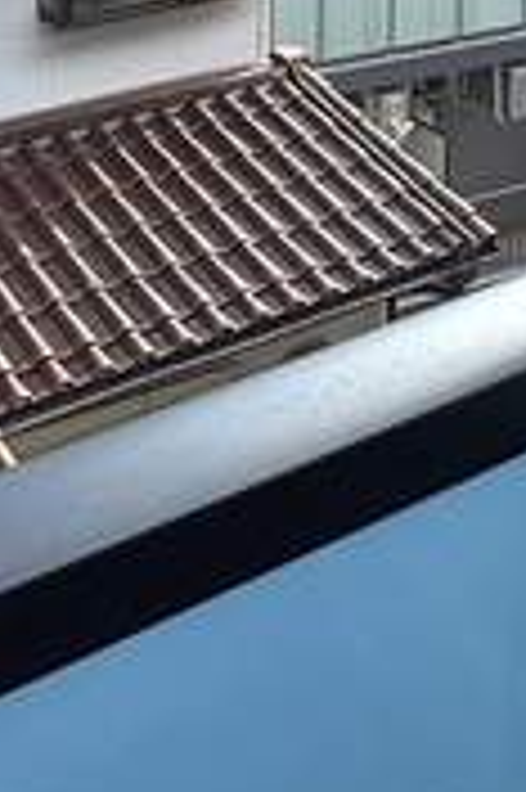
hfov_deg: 19.7
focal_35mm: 58
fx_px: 1274
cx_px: -301
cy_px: -344
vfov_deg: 26.6
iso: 40
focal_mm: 2.22
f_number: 2.2
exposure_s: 1/868
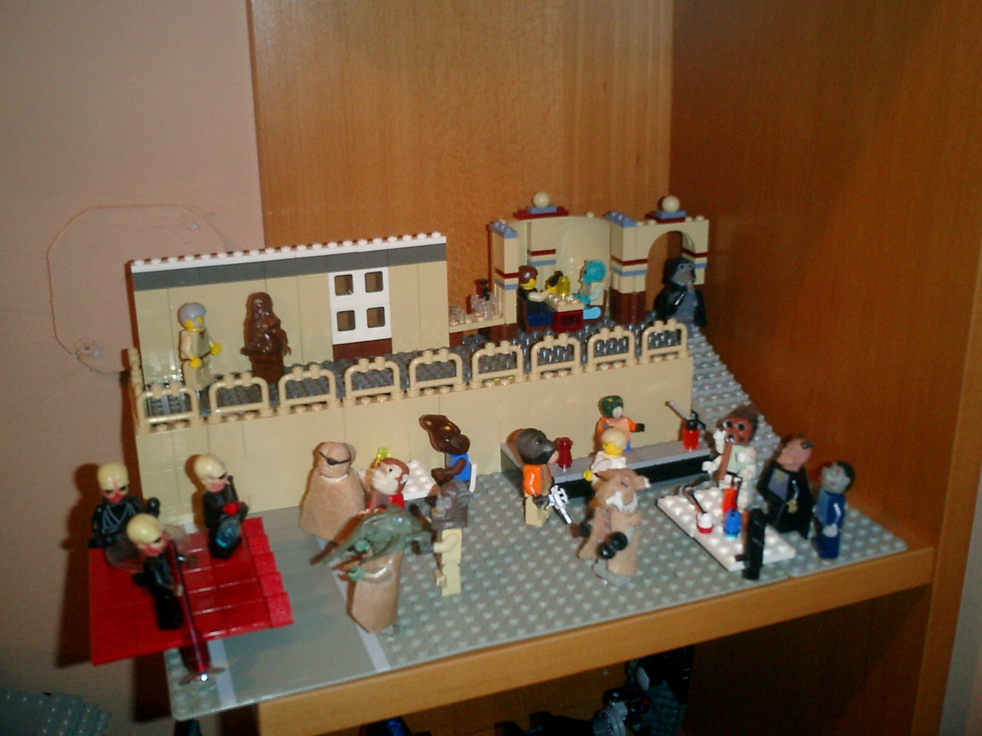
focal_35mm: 36
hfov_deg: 51.4
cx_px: 491
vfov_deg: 39.7
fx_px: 1021
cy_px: 368
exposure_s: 1/30
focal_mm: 7.5
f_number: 3.2
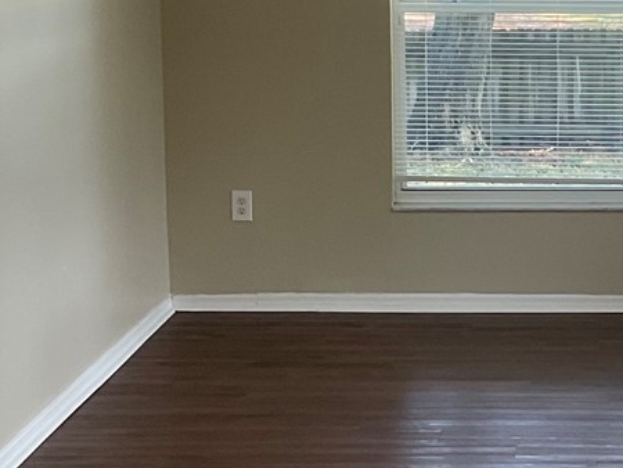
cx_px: 641
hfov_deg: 18.5
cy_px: 163
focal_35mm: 103
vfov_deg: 14.4
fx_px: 1855
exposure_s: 1/60
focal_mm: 3
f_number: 1.8
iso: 32
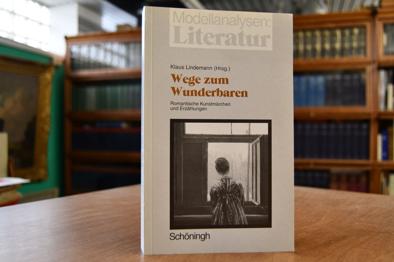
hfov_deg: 57.2
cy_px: 131
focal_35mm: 33
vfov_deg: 40.0
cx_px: 197
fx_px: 361
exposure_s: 1/125
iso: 1100
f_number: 3.5
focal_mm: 22
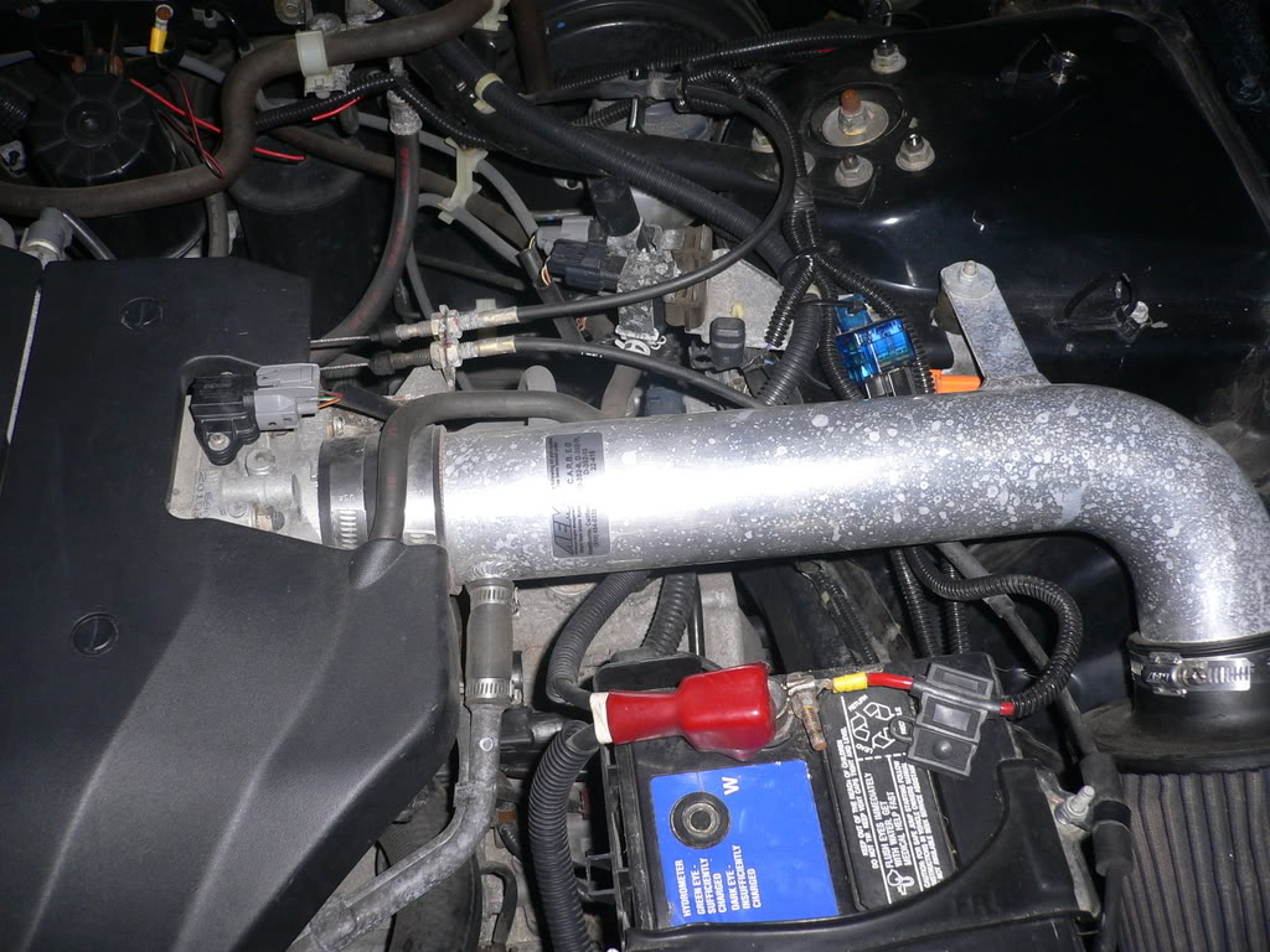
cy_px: 476
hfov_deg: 52.6
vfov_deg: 40.7
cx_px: 635
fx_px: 1284
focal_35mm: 35
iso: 100
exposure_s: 1/60
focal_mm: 5.8
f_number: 2.8
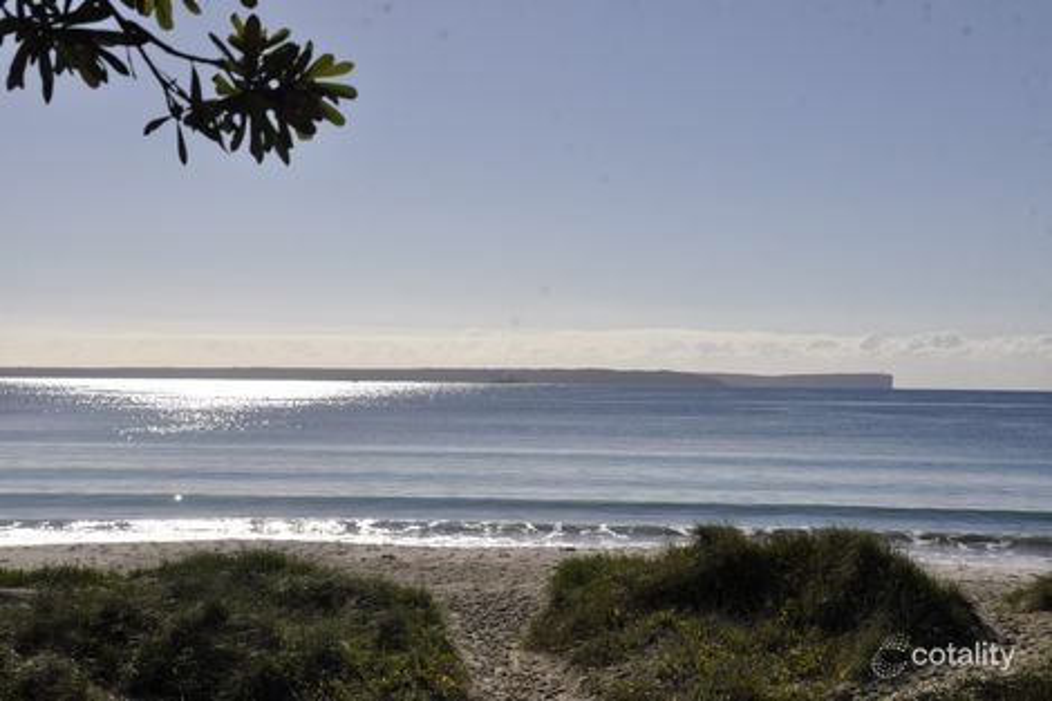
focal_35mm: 68
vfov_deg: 20.1
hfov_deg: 29.9
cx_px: 526
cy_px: 350
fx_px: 1972
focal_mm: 45
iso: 200
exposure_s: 1/640
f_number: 13
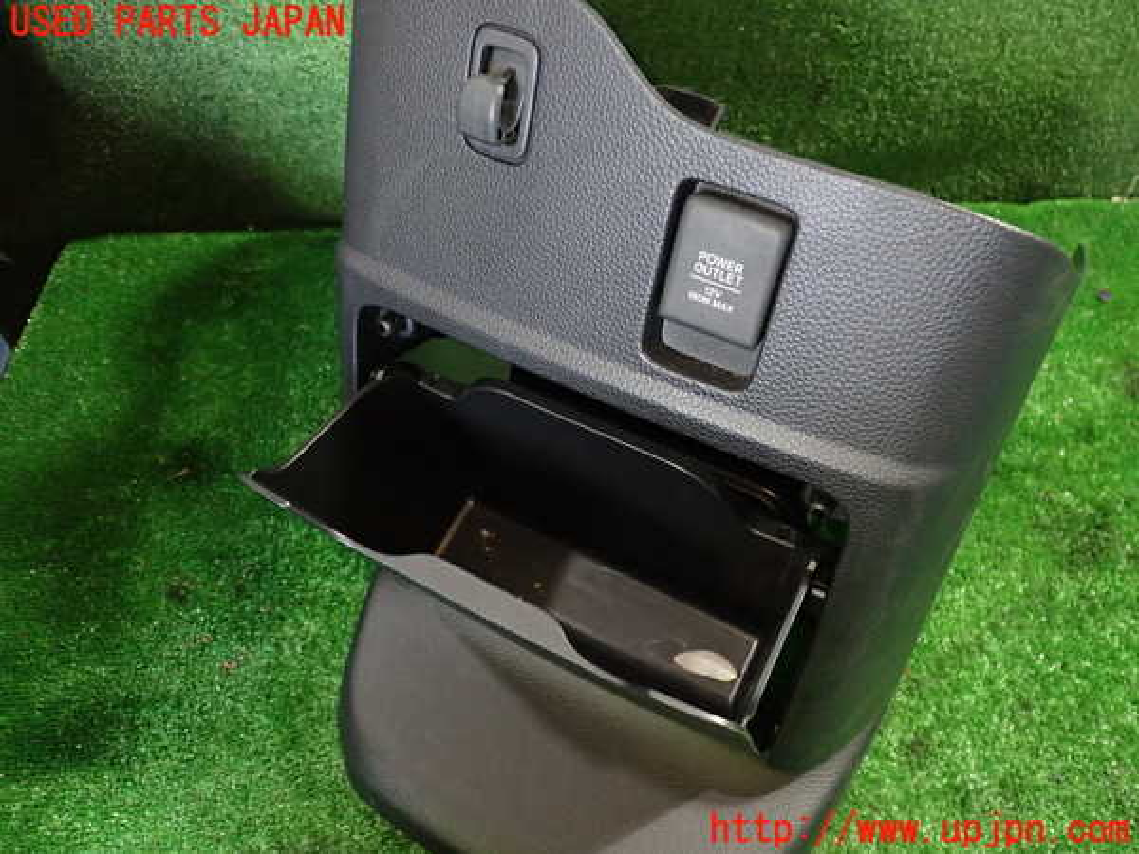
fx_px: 987
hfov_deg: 60.0
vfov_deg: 46.8
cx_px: 570
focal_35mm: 30
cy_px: 427
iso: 400
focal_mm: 5.4
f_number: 2.3
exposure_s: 1/30
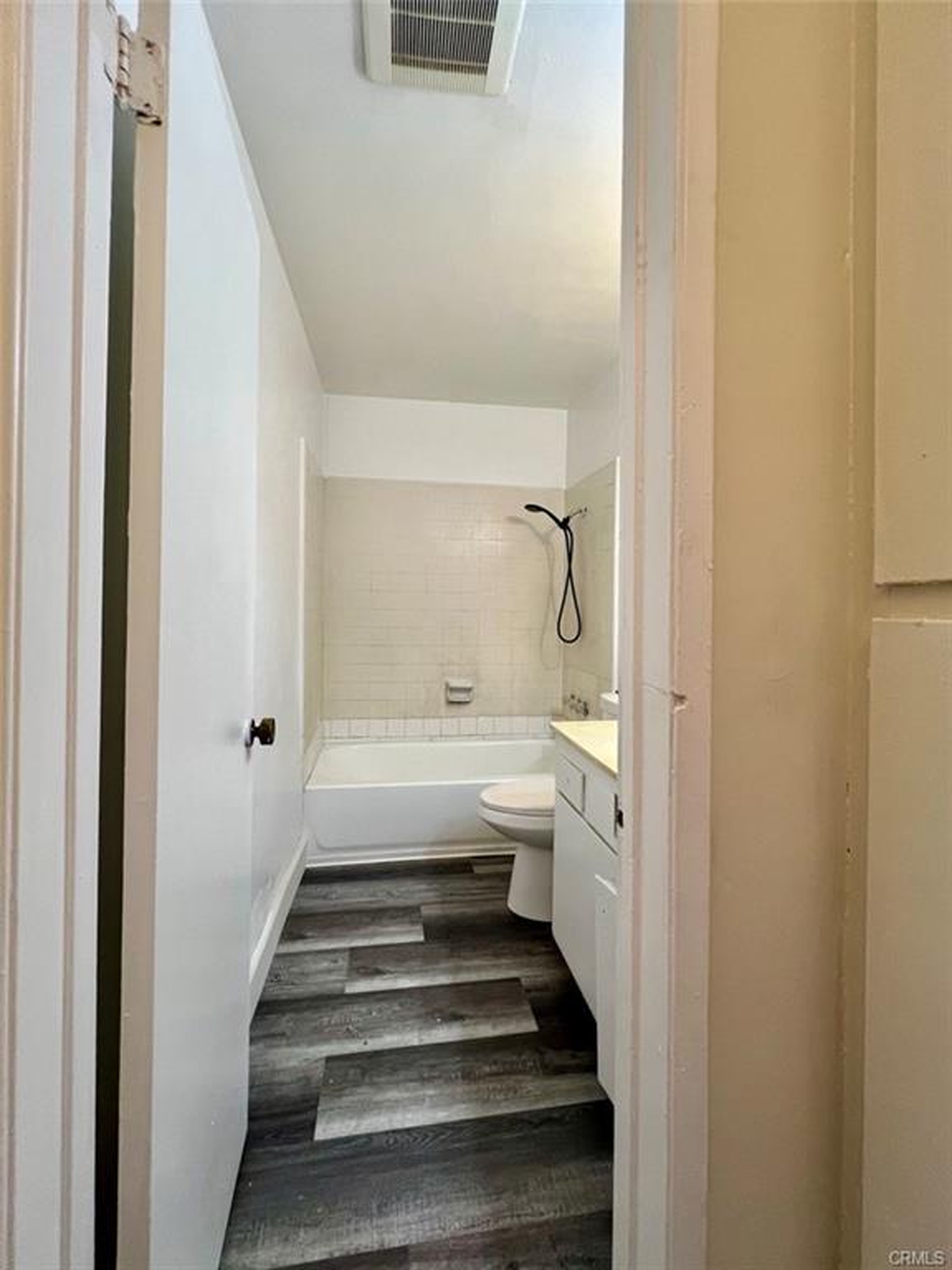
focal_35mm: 13
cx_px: 476
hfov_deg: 89.9
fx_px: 477
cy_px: 635
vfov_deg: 106.2
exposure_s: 1/60
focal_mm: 1.57
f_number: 1.8
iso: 125
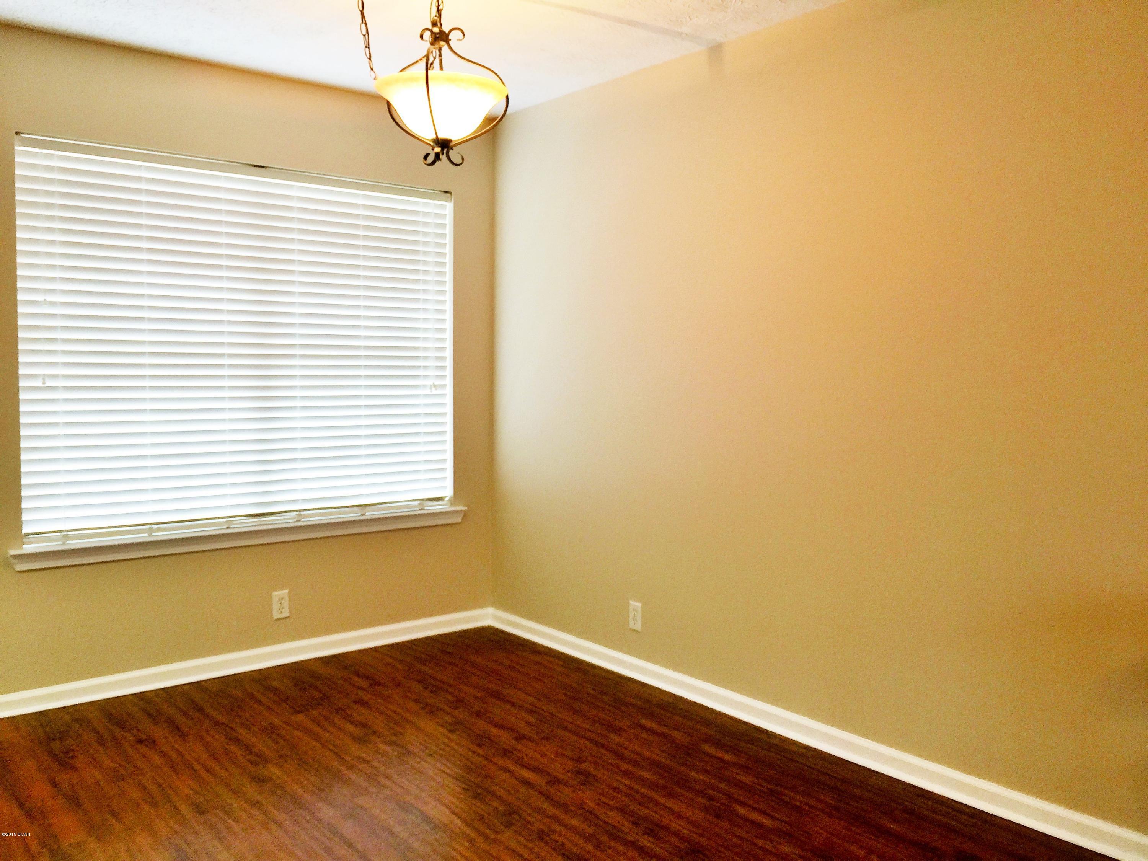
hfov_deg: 61.7
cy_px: 430
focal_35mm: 29
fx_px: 962
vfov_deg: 48.2
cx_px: 574
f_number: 2.2
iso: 32
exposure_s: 1/15
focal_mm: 4.15
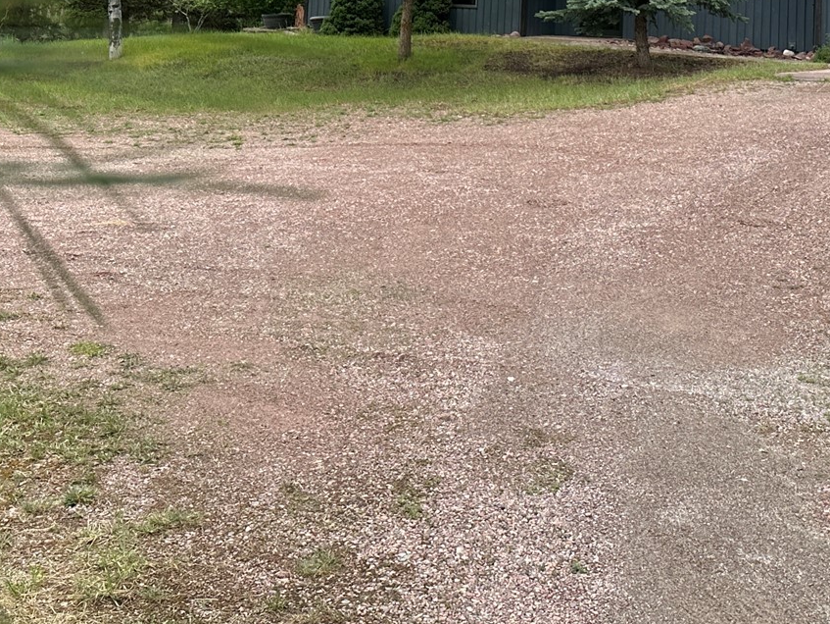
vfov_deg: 23.4
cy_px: -92
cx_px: 566
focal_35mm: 58
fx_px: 1391
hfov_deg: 32.9
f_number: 1.78
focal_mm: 6.86
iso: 80
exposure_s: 1/1664
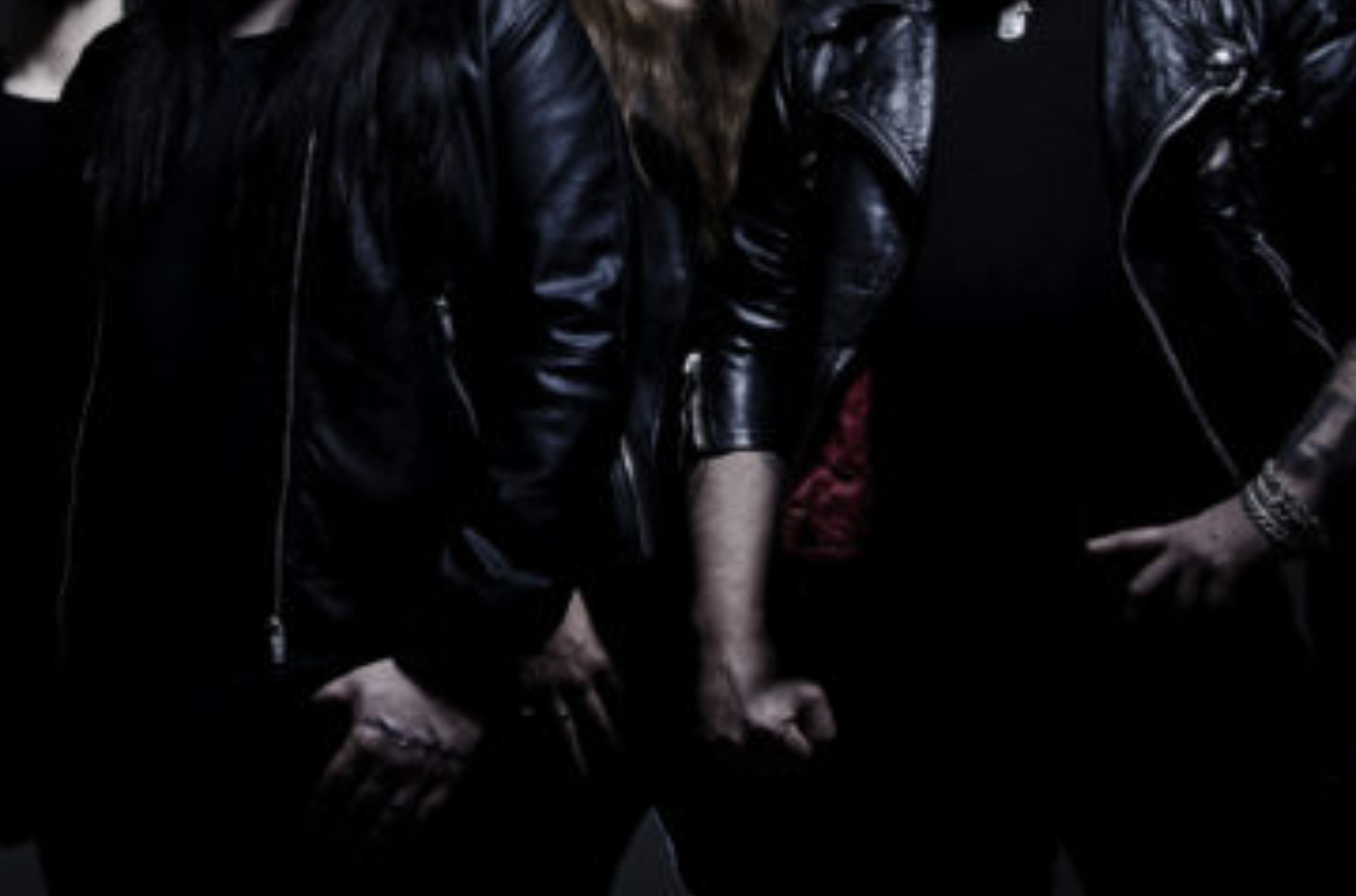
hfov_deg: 28.7
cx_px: 429
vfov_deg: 19.2
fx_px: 2630
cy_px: 228
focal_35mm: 70
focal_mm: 28
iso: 200
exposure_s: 1/125
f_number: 14
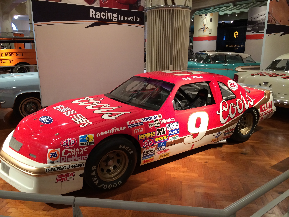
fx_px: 250
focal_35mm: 30
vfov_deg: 46.8
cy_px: 108
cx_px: 144
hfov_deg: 60.0
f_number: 2.2
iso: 125
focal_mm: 4.12
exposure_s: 1/30
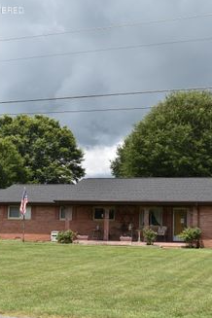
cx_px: 136
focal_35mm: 55
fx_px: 486
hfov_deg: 24.5
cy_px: 158
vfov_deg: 36.2
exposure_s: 1/250
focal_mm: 24
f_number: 8
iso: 100
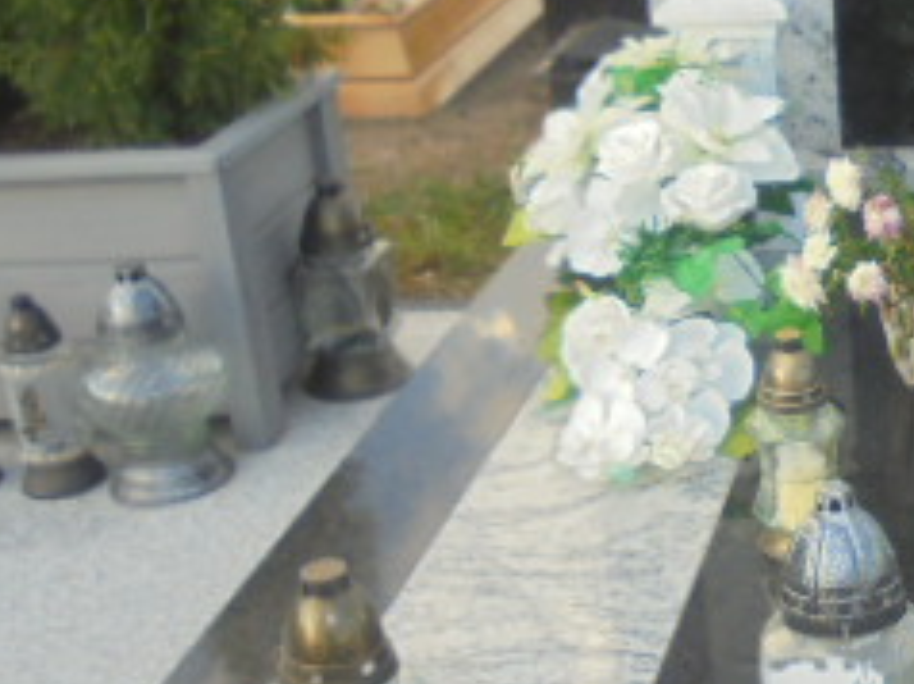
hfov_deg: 26.0
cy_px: 277
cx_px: 968
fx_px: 1846
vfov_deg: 20.9
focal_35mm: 70
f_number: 3.5
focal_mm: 4.6
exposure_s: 1/80
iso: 100
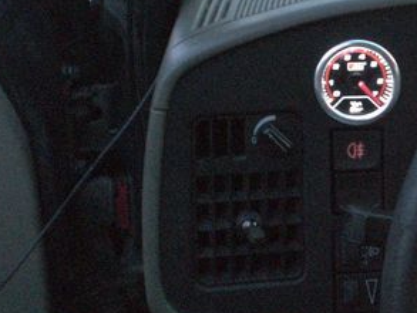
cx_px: 371
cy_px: 78
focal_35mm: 83
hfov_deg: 23.0
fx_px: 1000
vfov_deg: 17.7
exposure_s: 1/15
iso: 800
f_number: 3.1
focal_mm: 6.3
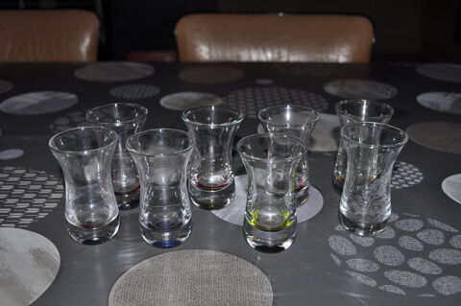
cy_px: 153
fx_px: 499
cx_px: 230
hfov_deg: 49.6
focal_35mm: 39
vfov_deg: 34.1
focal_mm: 26
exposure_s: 1/200
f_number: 5.6
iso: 200
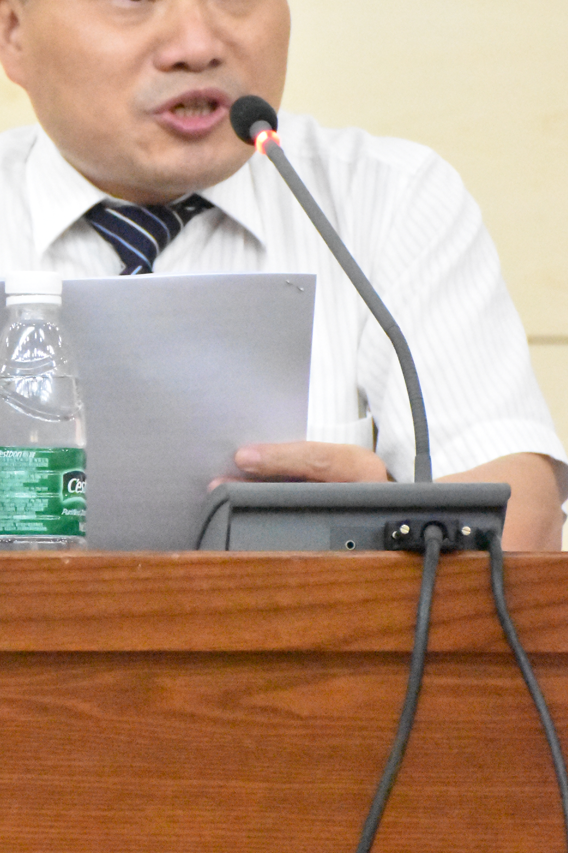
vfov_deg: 7.2
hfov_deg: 4.8
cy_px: 335
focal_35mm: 285
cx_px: -1
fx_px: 6744
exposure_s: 1/125
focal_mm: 90
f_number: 5.3
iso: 25600
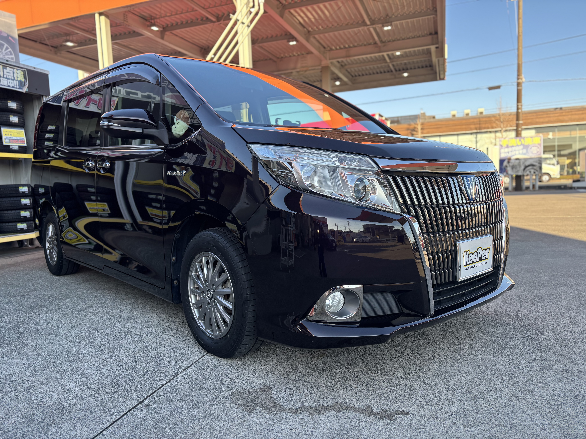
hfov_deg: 67.3
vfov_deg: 53.1
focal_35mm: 26
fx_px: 440
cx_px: 293
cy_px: 220
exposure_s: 1/419
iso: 50
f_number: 1.6
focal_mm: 5.96
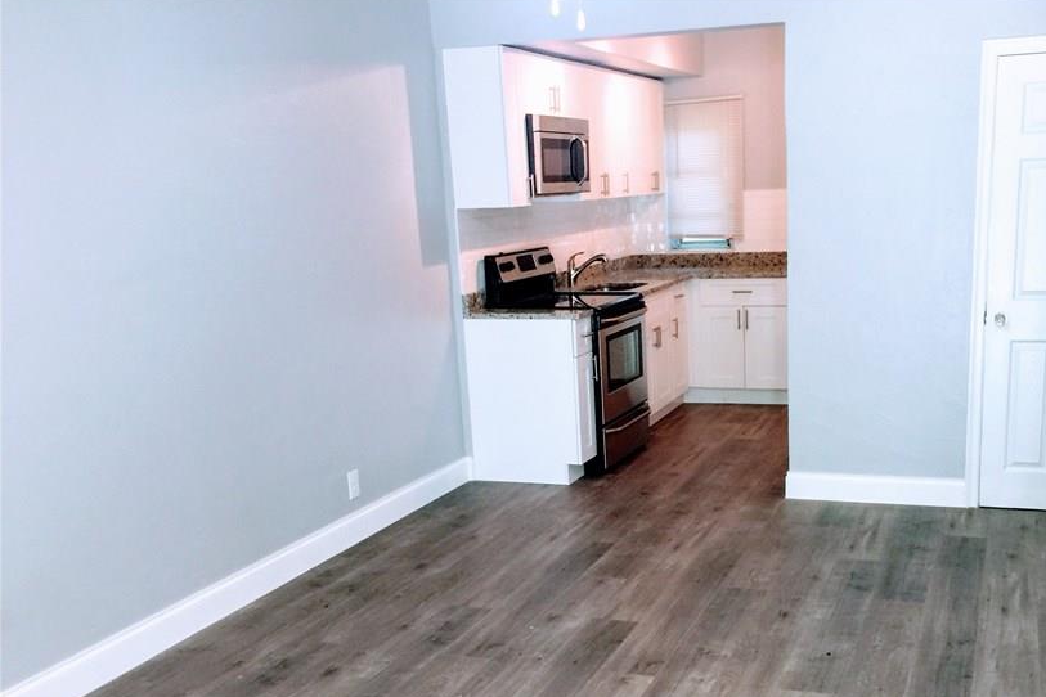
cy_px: 486
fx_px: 1104
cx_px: 657
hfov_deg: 50.2
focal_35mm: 38
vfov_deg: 34.6
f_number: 2.2
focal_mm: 4.15
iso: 40
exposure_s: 1/15
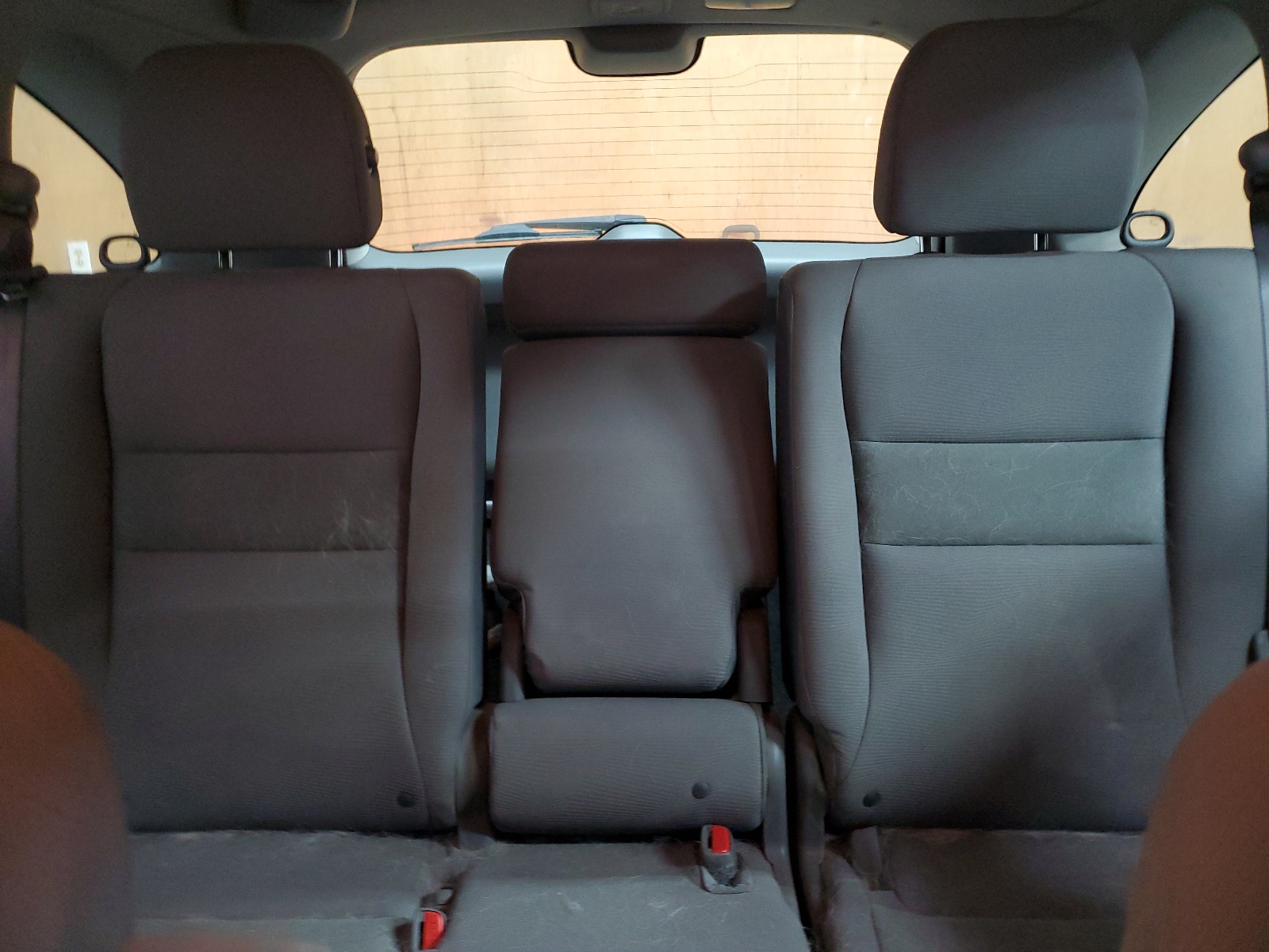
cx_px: 634
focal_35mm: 26
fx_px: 953
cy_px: 476
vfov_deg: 53.1
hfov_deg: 67.3
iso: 282
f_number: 1.5
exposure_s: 1/17
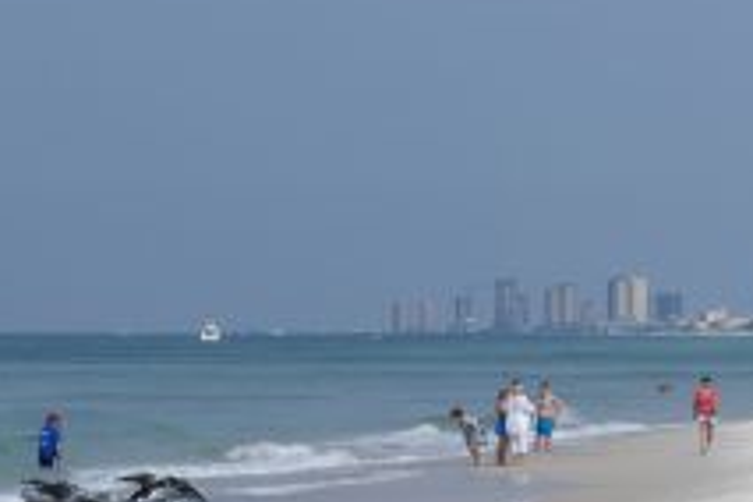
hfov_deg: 5.2
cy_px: 442
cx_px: 1061
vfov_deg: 3.5
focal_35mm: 395
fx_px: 8261
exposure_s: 1/250
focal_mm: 70
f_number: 13
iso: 100
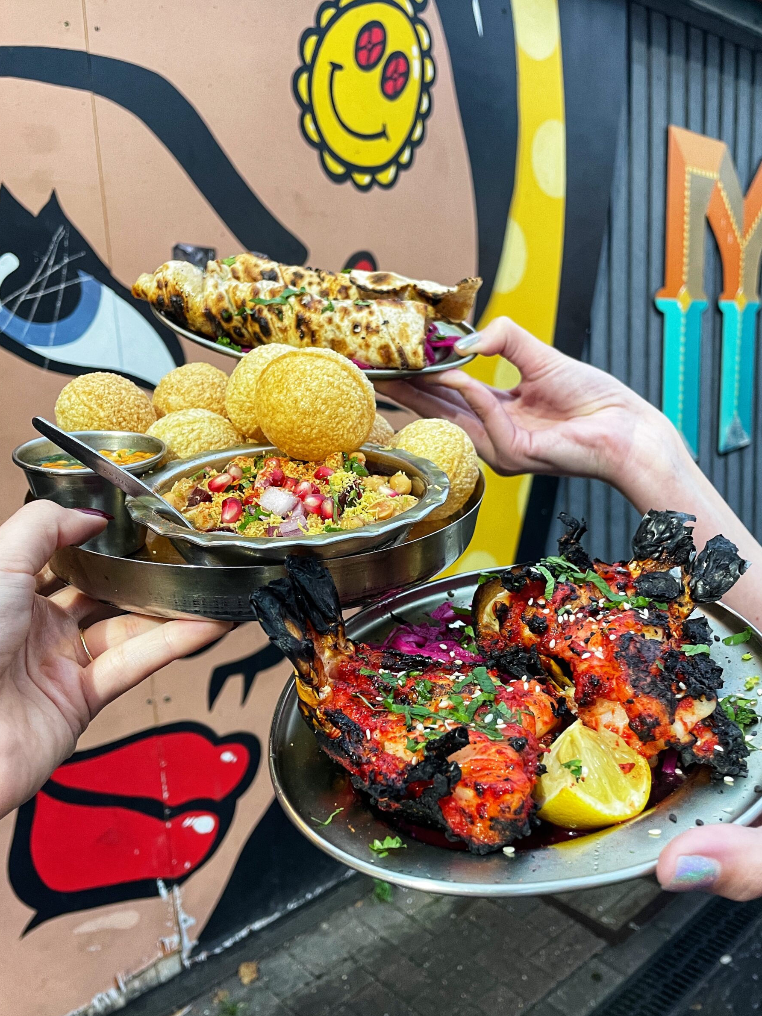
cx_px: 398
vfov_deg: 63.4
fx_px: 822
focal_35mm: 28
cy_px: 505
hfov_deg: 49.7
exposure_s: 1/50
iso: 200
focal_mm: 4.2
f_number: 1.6
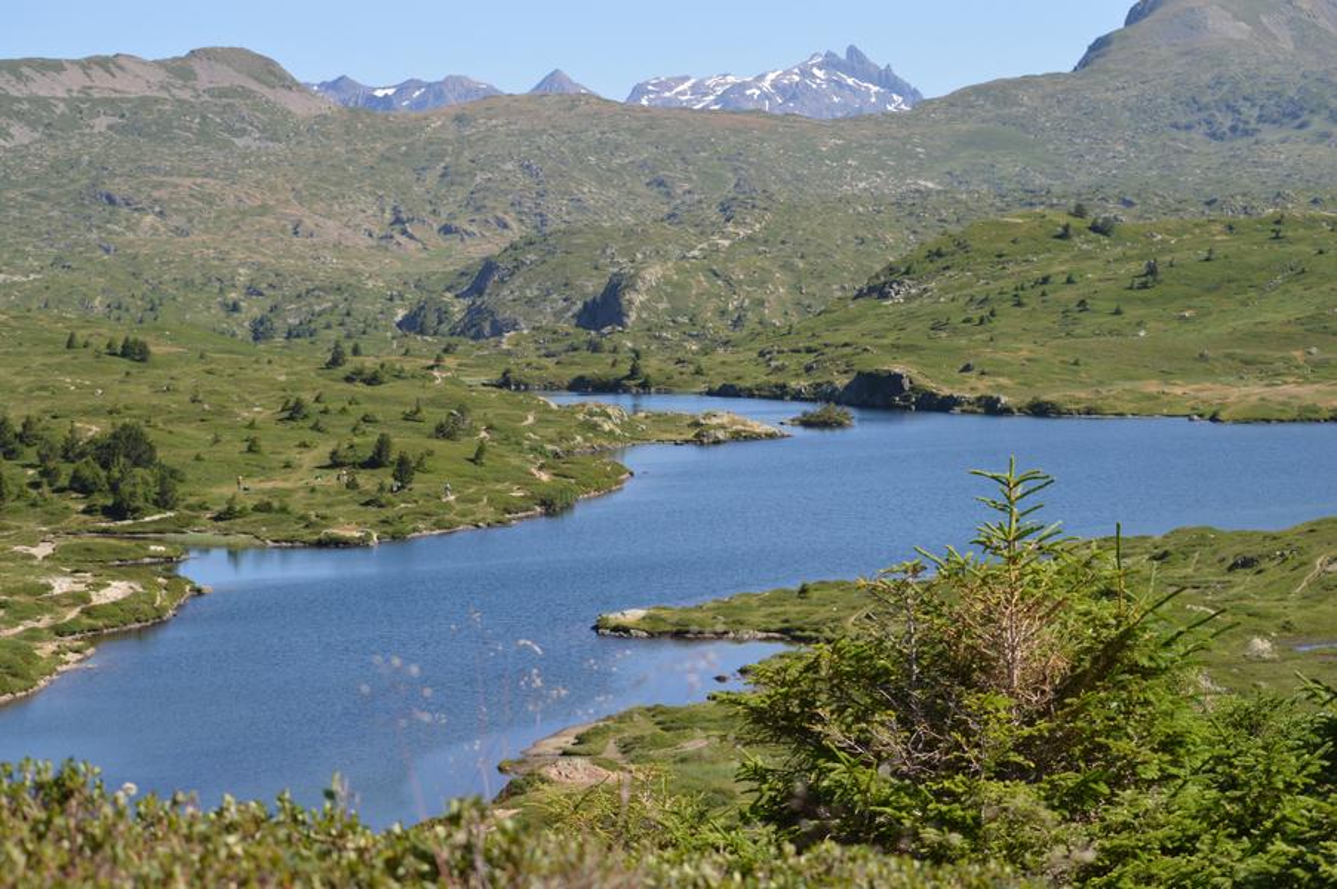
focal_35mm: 82
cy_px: 444
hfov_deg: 24.6
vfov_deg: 16.5
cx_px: 668
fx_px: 3062
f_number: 7.1
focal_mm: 55
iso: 100
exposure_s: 1/200
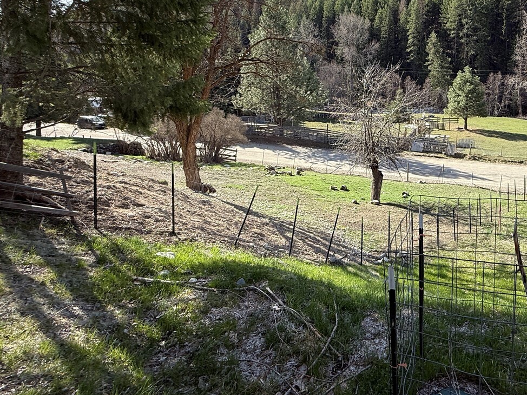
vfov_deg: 57.1
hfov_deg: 71.1
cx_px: 364
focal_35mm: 23
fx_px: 350
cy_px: 121
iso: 64
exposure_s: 1/686
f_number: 2.2
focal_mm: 2.22
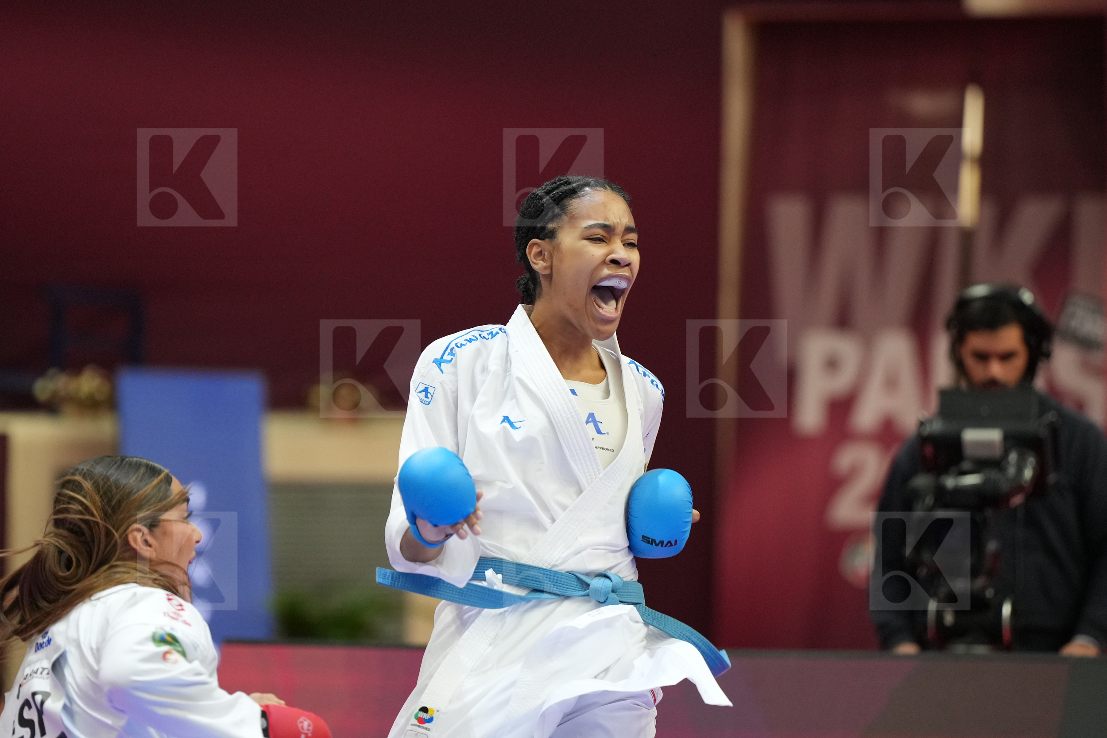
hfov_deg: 7.7
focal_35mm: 267
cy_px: 369
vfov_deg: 5.1
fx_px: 8209
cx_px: 554
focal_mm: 178
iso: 2000
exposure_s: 1/1000
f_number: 2.8
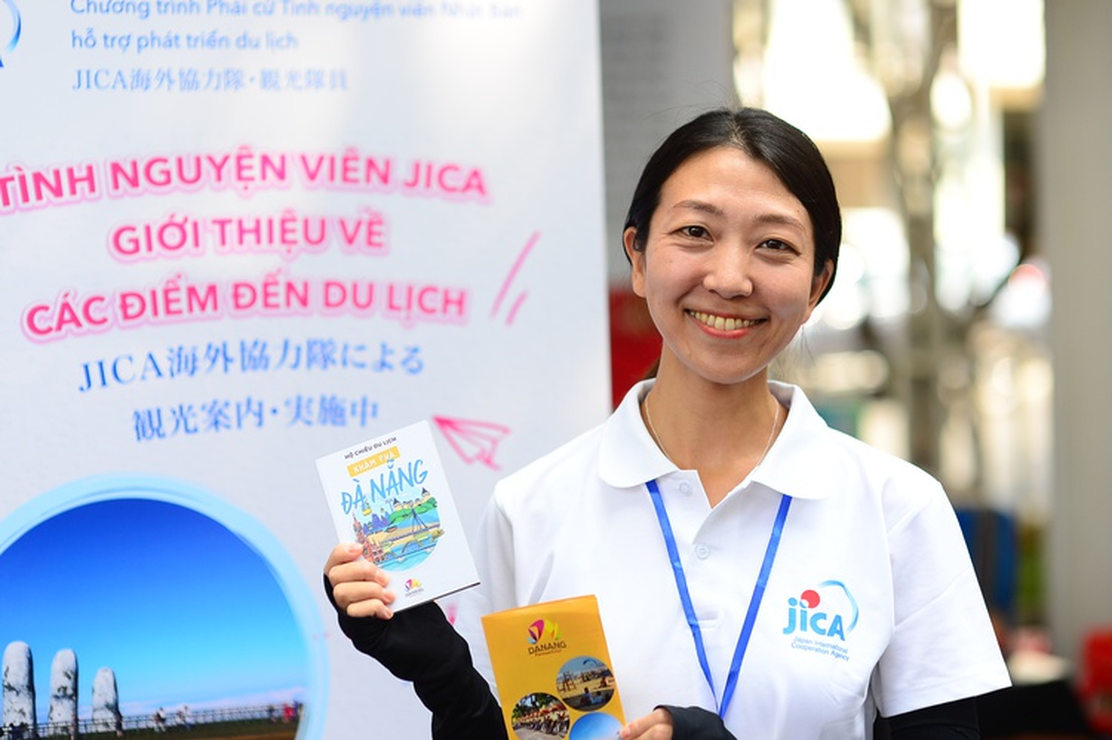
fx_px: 2624
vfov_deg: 16.1
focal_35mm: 85
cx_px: 556
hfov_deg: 23.9
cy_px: 370
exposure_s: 1/1000
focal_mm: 85
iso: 400
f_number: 2.2
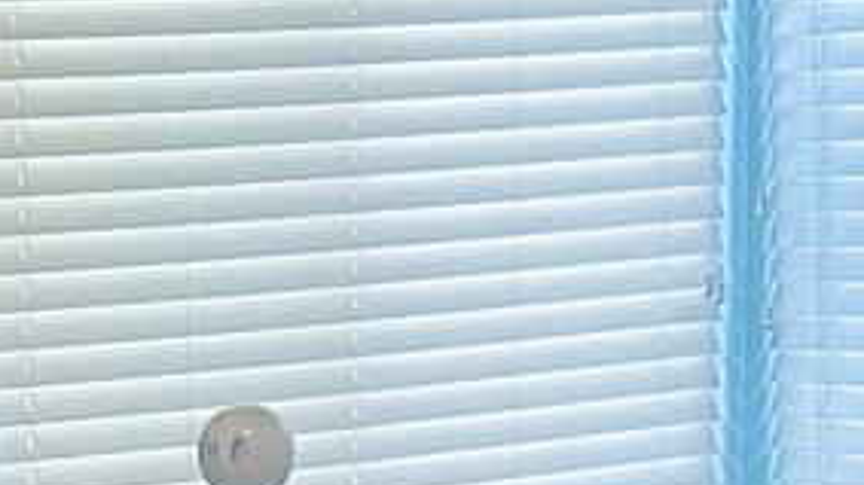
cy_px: 1065
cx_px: 64
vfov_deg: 7.2
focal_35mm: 160
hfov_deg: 13.3
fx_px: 3665
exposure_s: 1/60
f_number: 1.5
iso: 125
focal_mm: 5.7
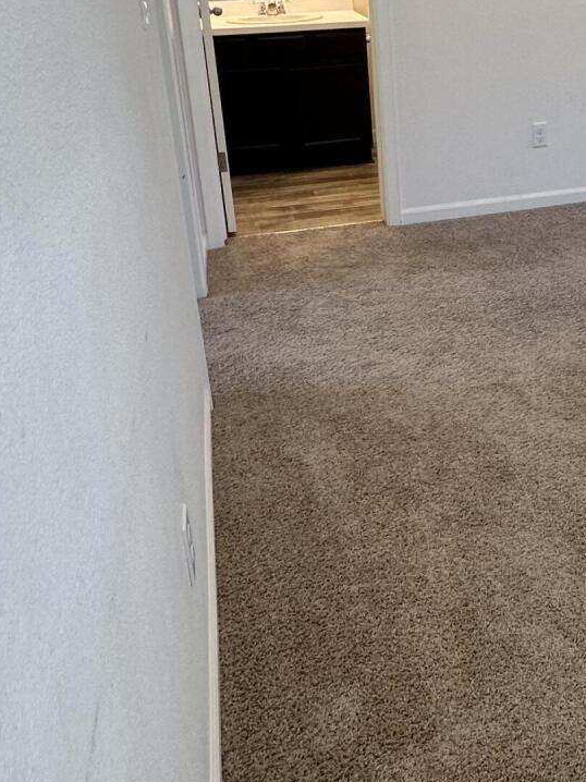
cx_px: 491
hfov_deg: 35.3
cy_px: 211
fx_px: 881
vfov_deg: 46.4
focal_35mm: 39
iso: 160
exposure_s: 1/120
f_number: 2.2
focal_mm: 2.22
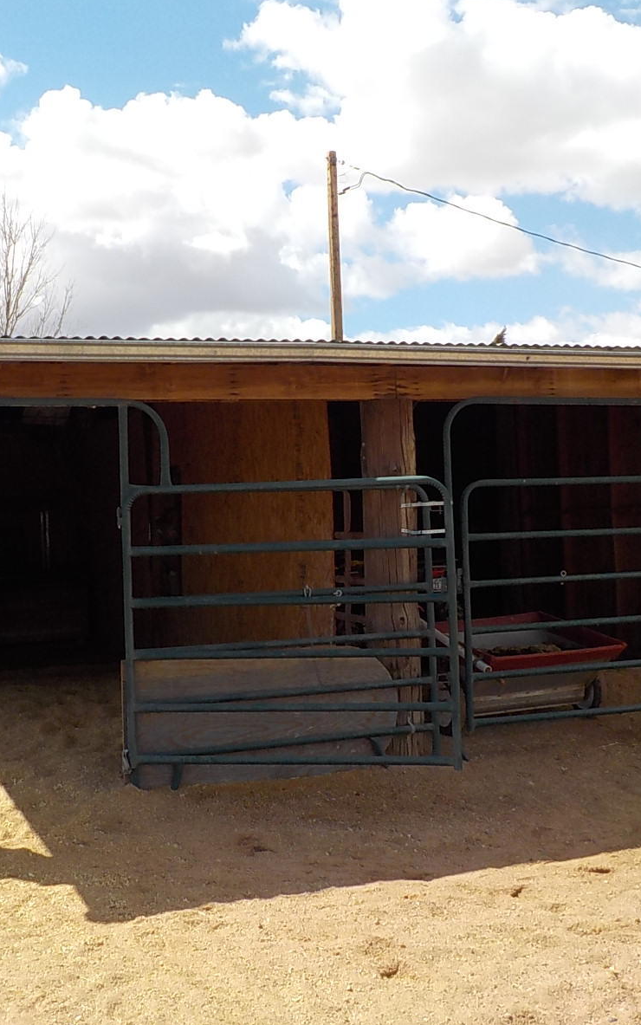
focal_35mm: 43
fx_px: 1201
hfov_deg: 29.8
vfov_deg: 46.2
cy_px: 516
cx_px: 261
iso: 125
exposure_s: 1/1000
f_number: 3.3
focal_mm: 4.1
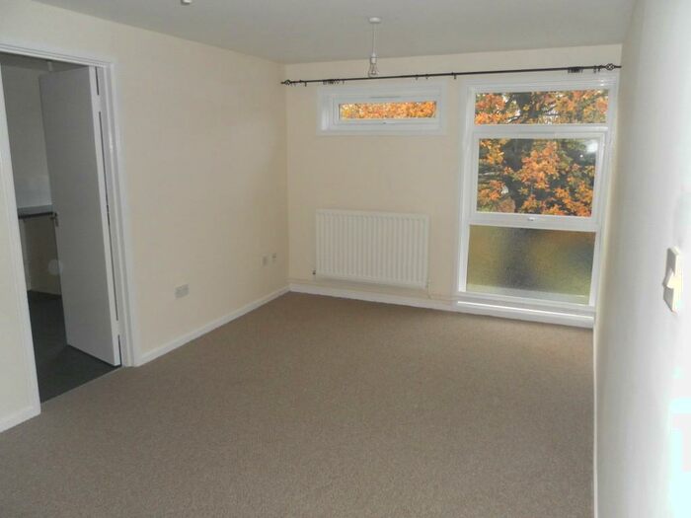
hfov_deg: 63.4
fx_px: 559
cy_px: 259
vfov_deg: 49.7
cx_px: 346
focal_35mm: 28
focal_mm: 4.9
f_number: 3.2
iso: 200
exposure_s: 1/50
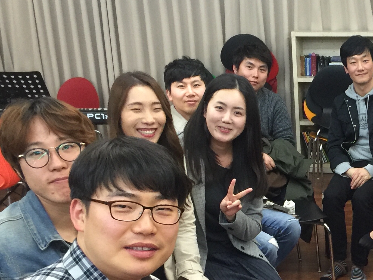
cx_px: 388
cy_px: 243
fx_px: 744
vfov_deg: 20.9
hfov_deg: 26.4
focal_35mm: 69
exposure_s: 1/15
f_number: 2.2
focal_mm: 4.15
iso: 64
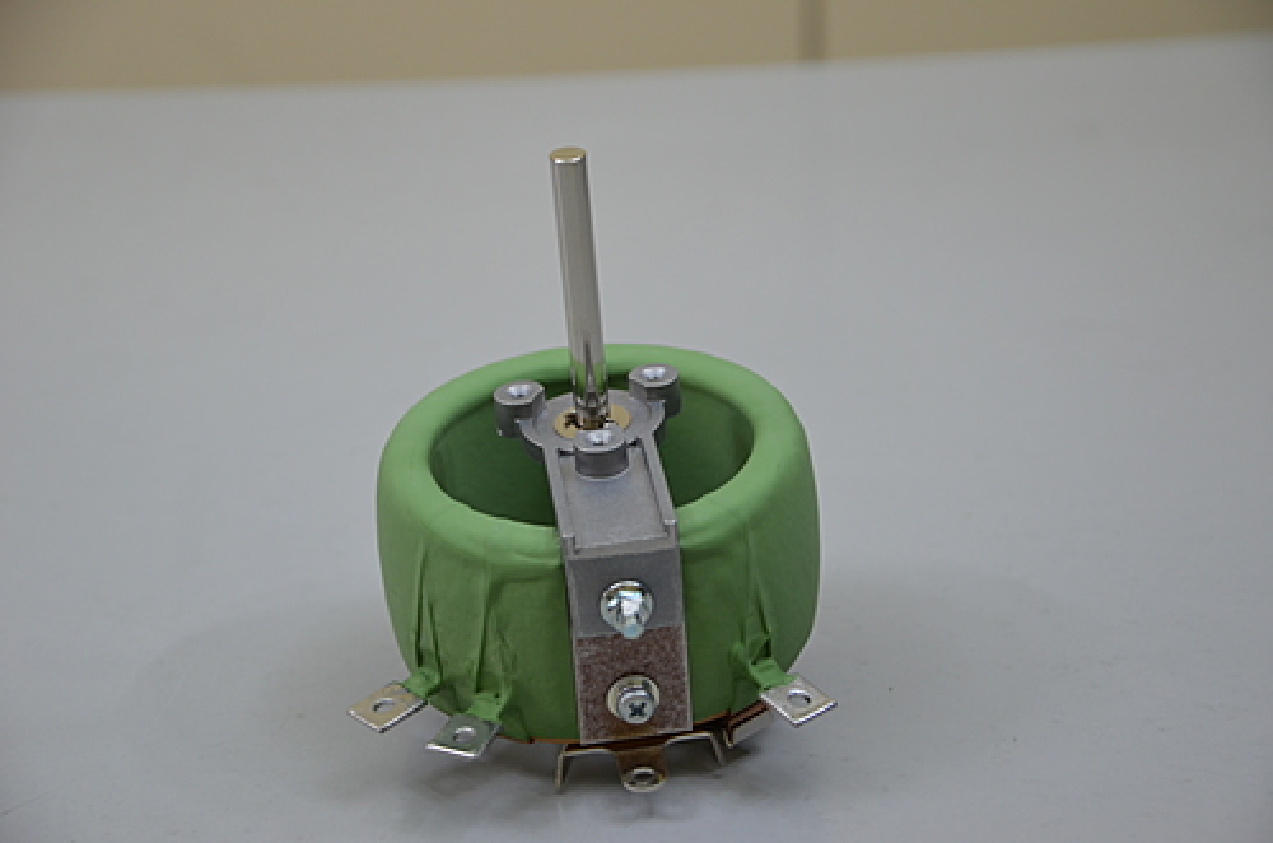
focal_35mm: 93
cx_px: 636
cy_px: 422
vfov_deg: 14.6
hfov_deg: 22.0
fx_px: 3281
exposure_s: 1/60
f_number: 5.6
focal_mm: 62
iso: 360
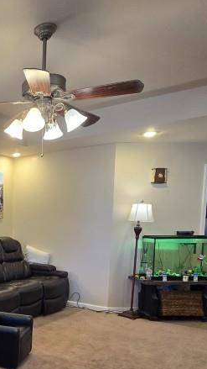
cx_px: -57
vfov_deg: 57.8
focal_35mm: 33
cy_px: 253
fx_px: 322
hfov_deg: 29.3
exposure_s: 1/60
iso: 160
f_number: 2.2
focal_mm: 2.2
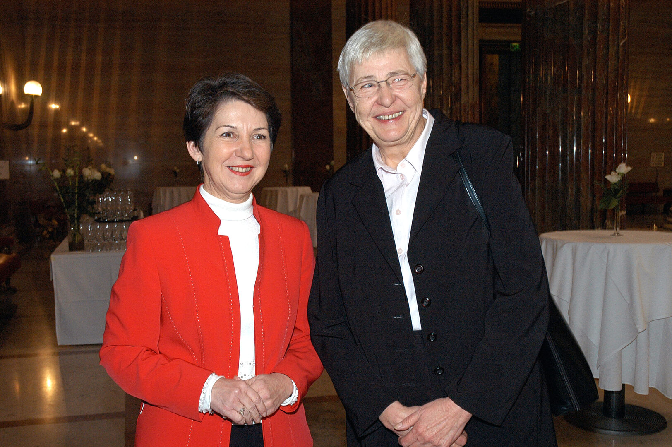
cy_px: 224
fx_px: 755
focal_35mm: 40
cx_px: 336
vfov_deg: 33.0
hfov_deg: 48.0
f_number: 5.6
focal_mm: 27
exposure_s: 1/40
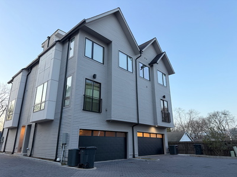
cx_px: 118
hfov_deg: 71.6
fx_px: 164
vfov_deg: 56.8
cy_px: 88
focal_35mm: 24
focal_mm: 6.76
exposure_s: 1/60
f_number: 1.78
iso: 250
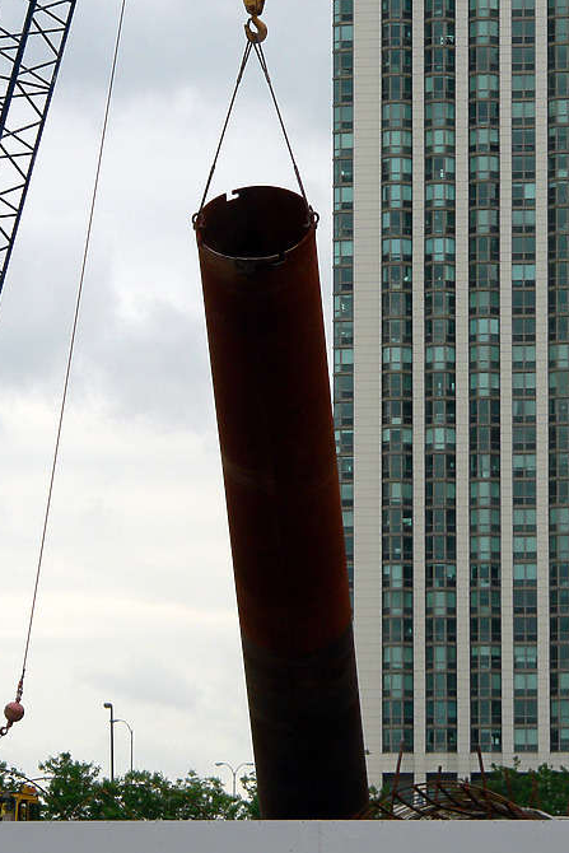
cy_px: 426
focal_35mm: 229
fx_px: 5426
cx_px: 280
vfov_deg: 9.0
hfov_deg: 6.0
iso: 80
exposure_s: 1/500
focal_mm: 27.2
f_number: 3.7
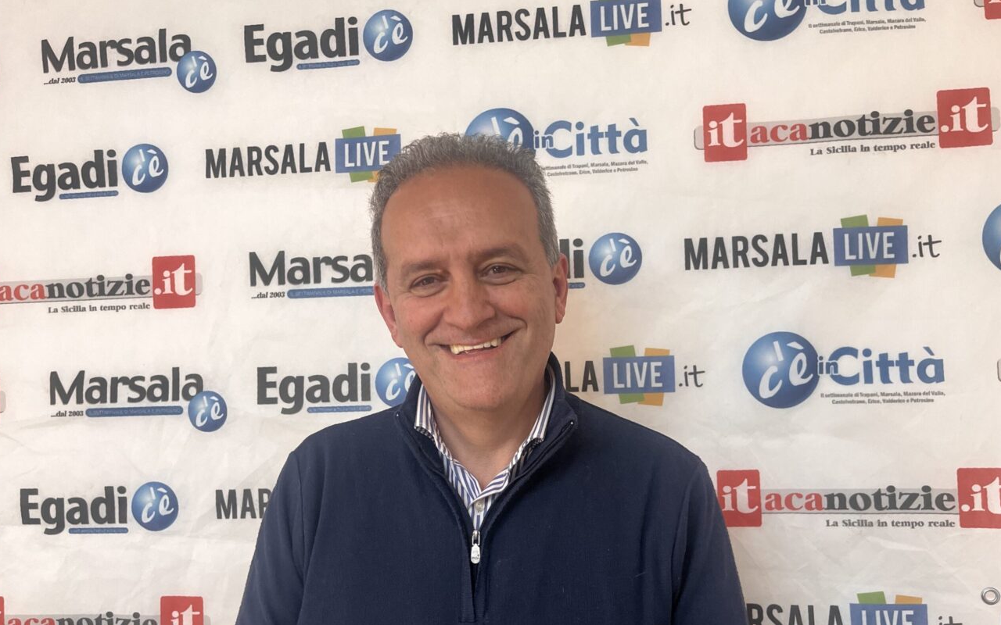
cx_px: 498
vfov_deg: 44.5
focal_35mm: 28
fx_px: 764
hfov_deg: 66.5
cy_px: 342
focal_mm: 5.1
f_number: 1.6
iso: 125
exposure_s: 1/100
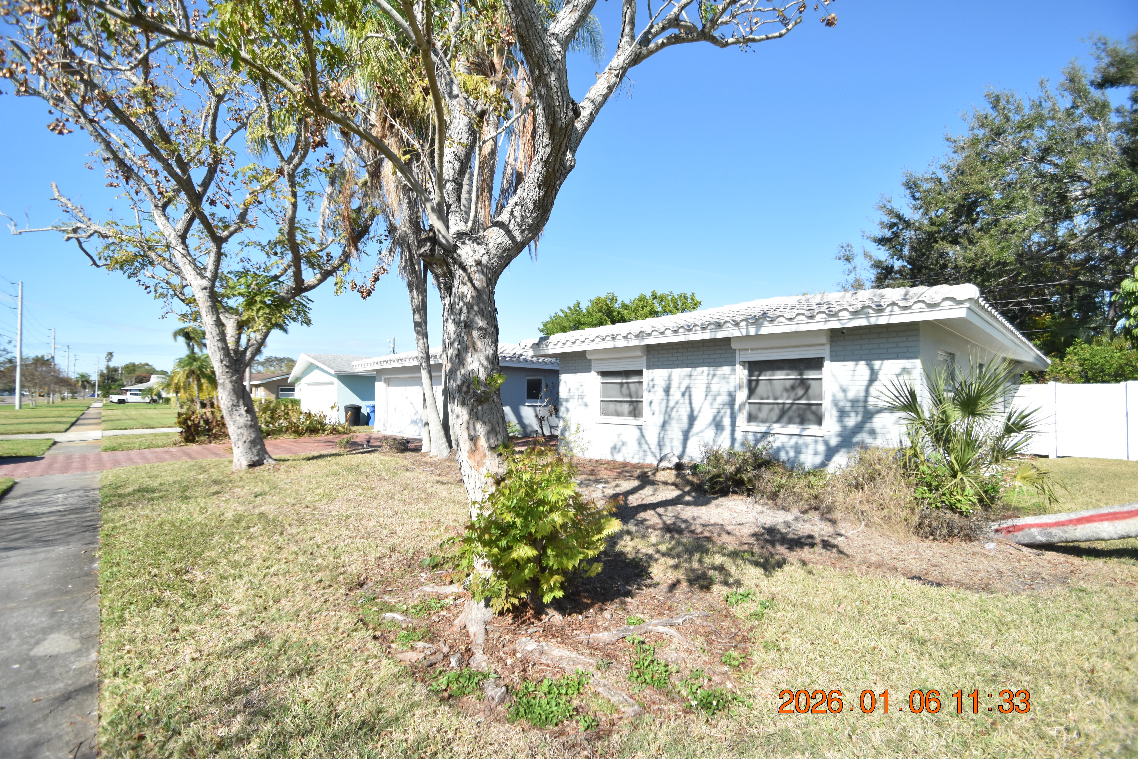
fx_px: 474
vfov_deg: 77.3
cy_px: 380
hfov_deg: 100.4
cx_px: 569
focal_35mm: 15
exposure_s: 1/4000
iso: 800
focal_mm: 10
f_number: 3.5
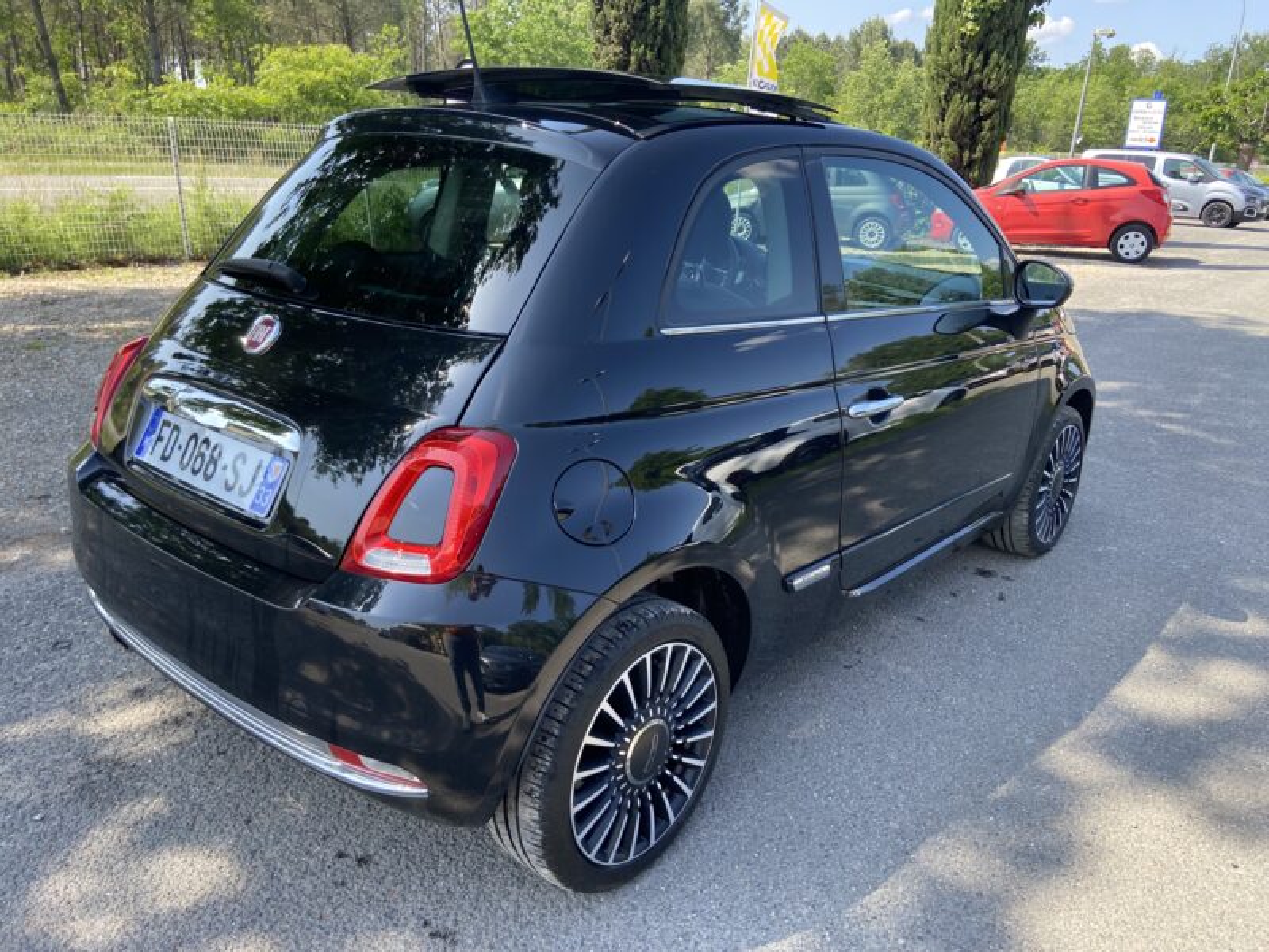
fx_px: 953
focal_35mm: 26
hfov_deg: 67.3
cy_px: 476
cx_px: 634
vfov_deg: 53.1
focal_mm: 4.25
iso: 32
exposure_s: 1/432
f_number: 1.8
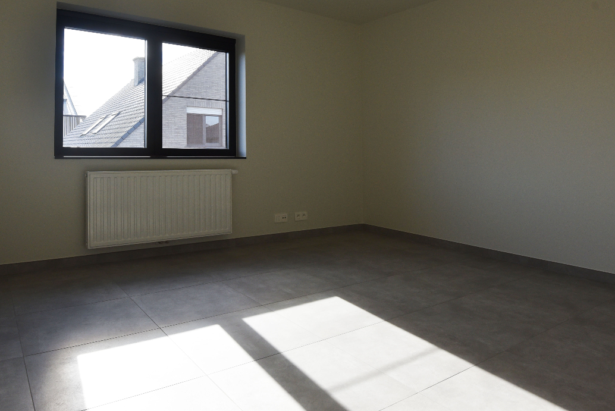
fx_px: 427
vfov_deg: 50.8
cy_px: 151
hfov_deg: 71.4
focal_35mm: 25
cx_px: 319
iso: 280
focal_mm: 16
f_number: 8
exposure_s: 1/250
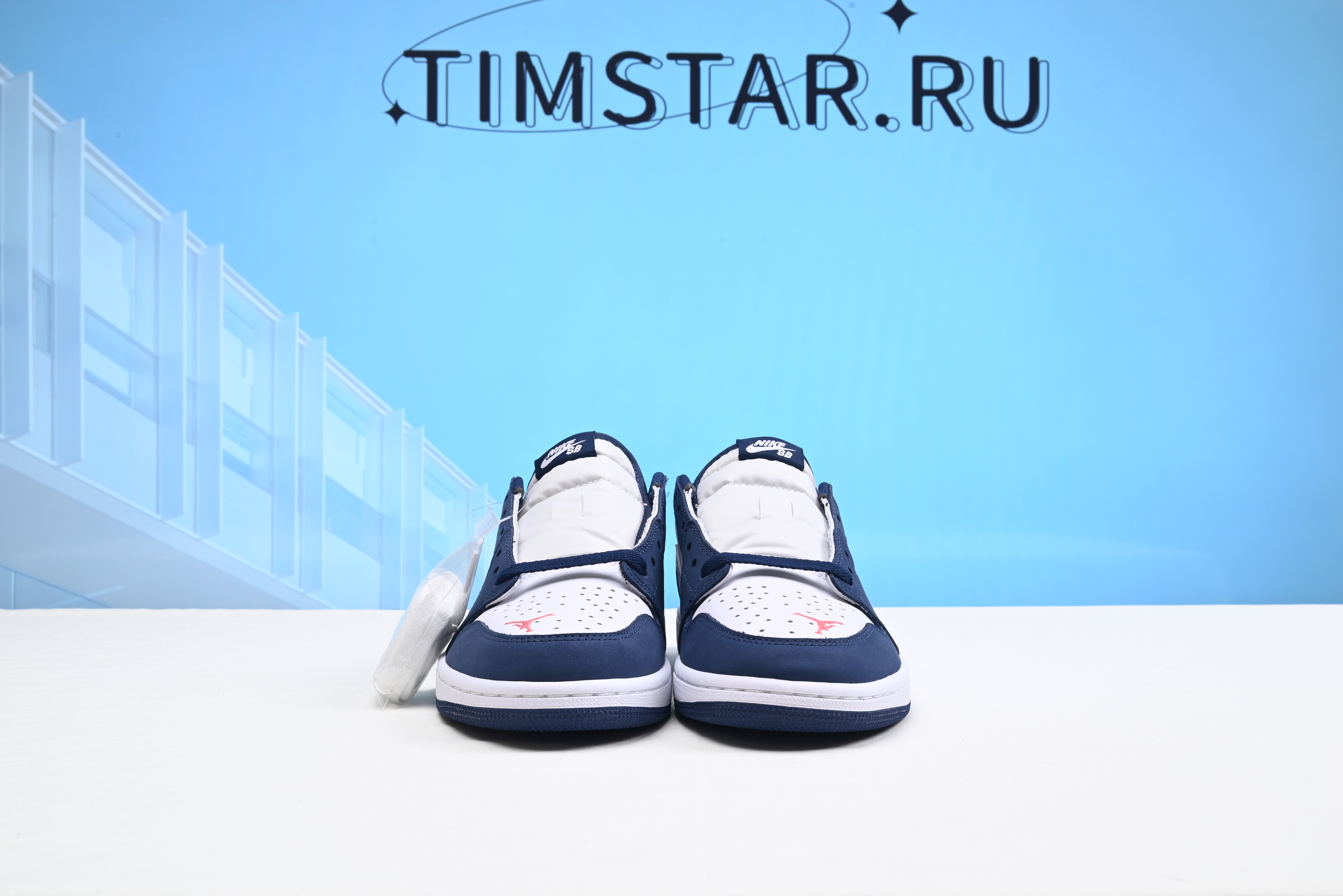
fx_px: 1381
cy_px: 448
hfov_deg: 51.9
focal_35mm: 37
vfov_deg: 36.0
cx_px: 672
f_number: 16
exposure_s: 1/2
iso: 100
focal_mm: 37
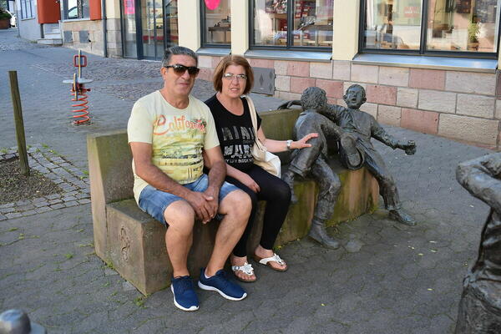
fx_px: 522
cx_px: 250
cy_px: 167
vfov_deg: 35.5
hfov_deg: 51.3
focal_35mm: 38
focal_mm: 25
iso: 400
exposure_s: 1/160
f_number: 6.3
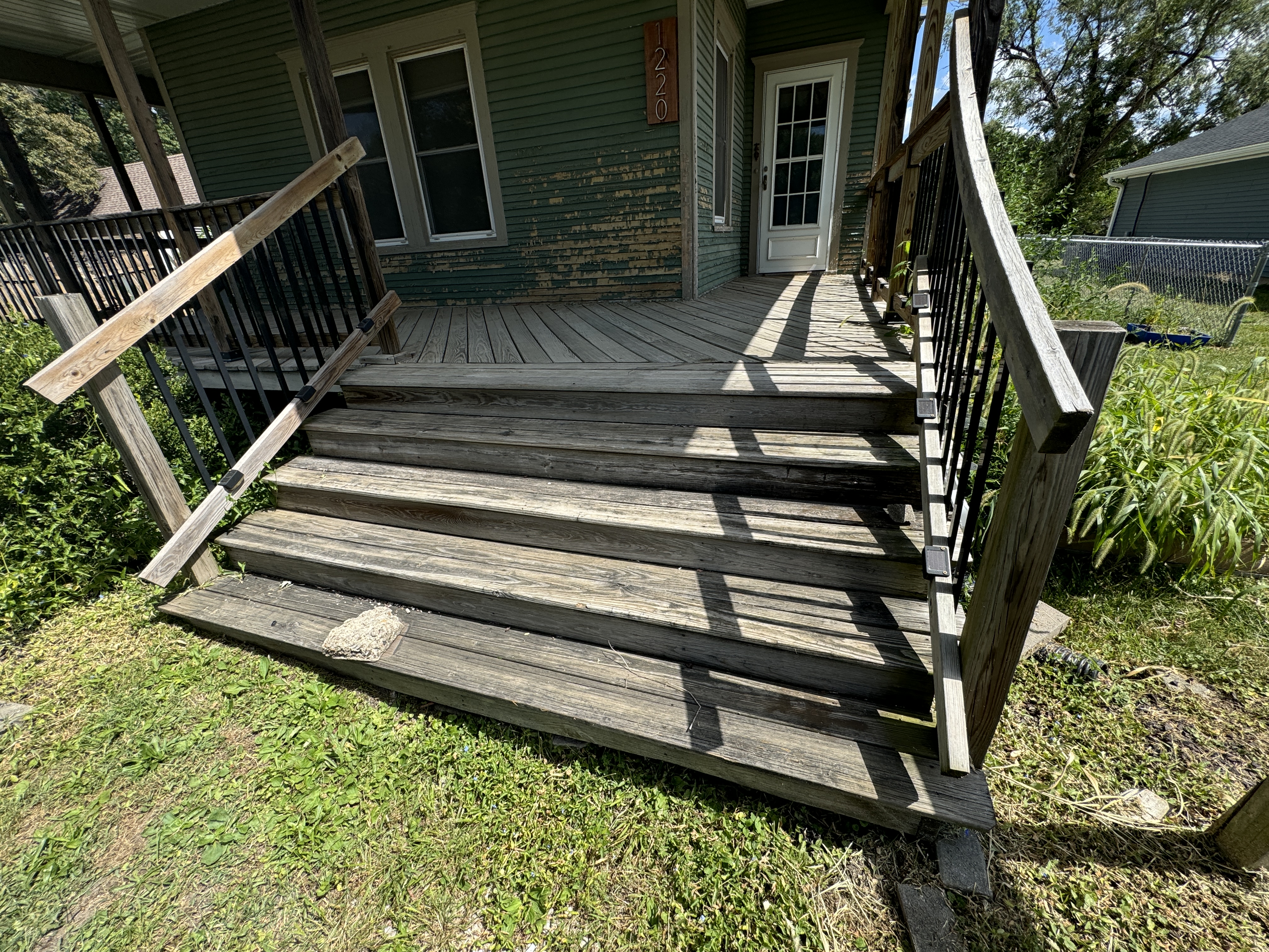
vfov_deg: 85.7
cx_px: 634
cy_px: 476
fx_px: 513
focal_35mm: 14
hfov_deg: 102.1
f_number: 2.2
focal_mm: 2.22
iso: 50
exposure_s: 1/1143
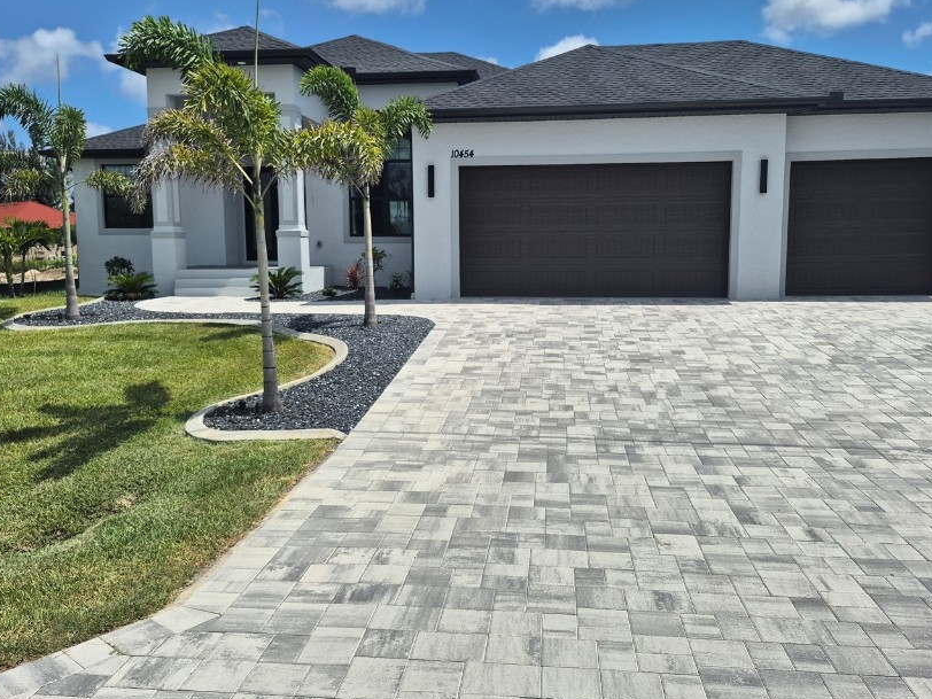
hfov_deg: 61.6
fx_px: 781
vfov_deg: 48.2
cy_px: 345
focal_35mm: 29
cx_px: 448
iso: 25
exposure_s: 1/3672
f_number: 1.8
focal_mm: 5.4
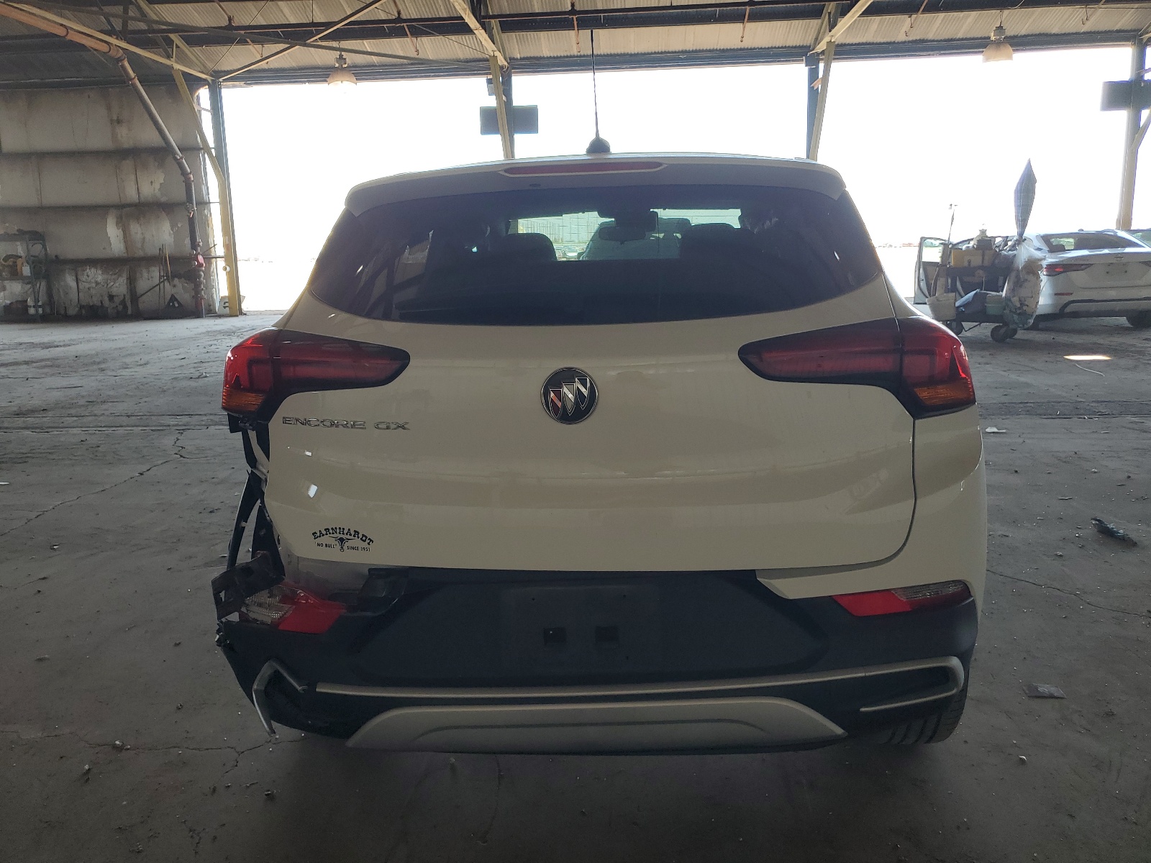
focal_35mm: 26
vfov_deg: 53.1
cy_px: 432
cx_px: 576
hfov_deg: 67.3
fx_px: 865
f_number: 1.5
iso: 50
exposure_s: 1/208
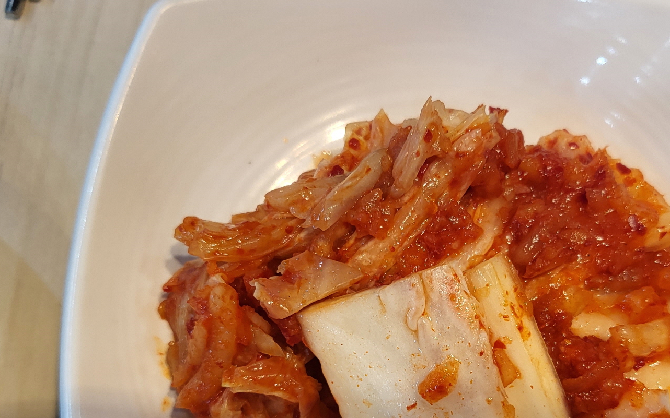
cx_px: 407
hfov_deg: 45.9
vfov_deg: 29.2
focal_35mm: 43
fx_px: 785
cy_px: 332
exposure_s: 1/120
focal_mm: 4.25
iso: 64
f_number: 1.8
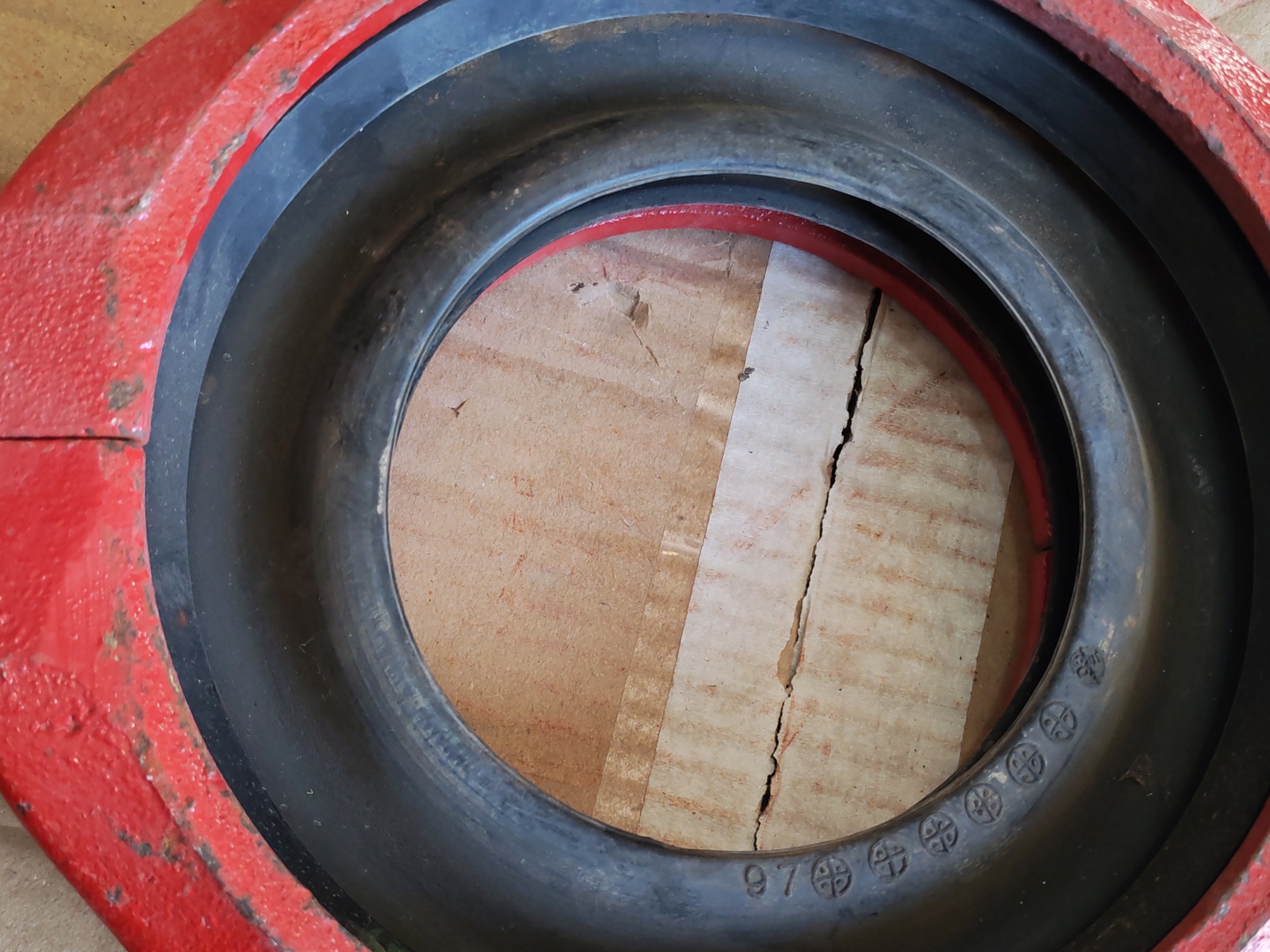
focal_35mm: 48
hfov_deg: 39.6
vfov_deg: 30.2
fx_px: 1761
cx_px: 670
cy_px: 560
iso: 400
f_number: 1.9
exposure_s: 1/100
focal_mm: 6.12
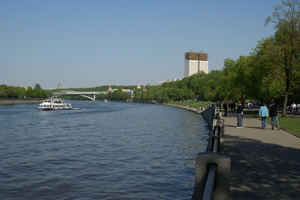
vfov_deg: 29.8
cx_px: 150
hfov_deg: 43.6
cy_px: 100
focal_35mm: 45
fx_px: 375
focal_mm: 30
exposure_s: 1/640
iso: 100
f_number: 7.1
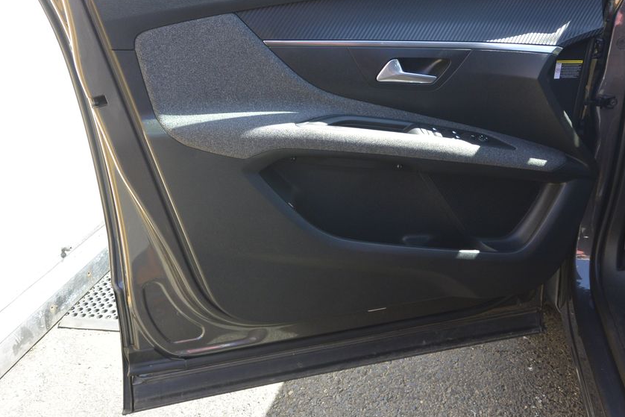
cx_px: 380
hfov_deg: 56.7
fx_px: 573
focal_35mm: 33
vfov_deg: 39.9
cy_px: 186
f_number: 3.5
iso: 160
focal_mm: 10
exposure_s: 1/250
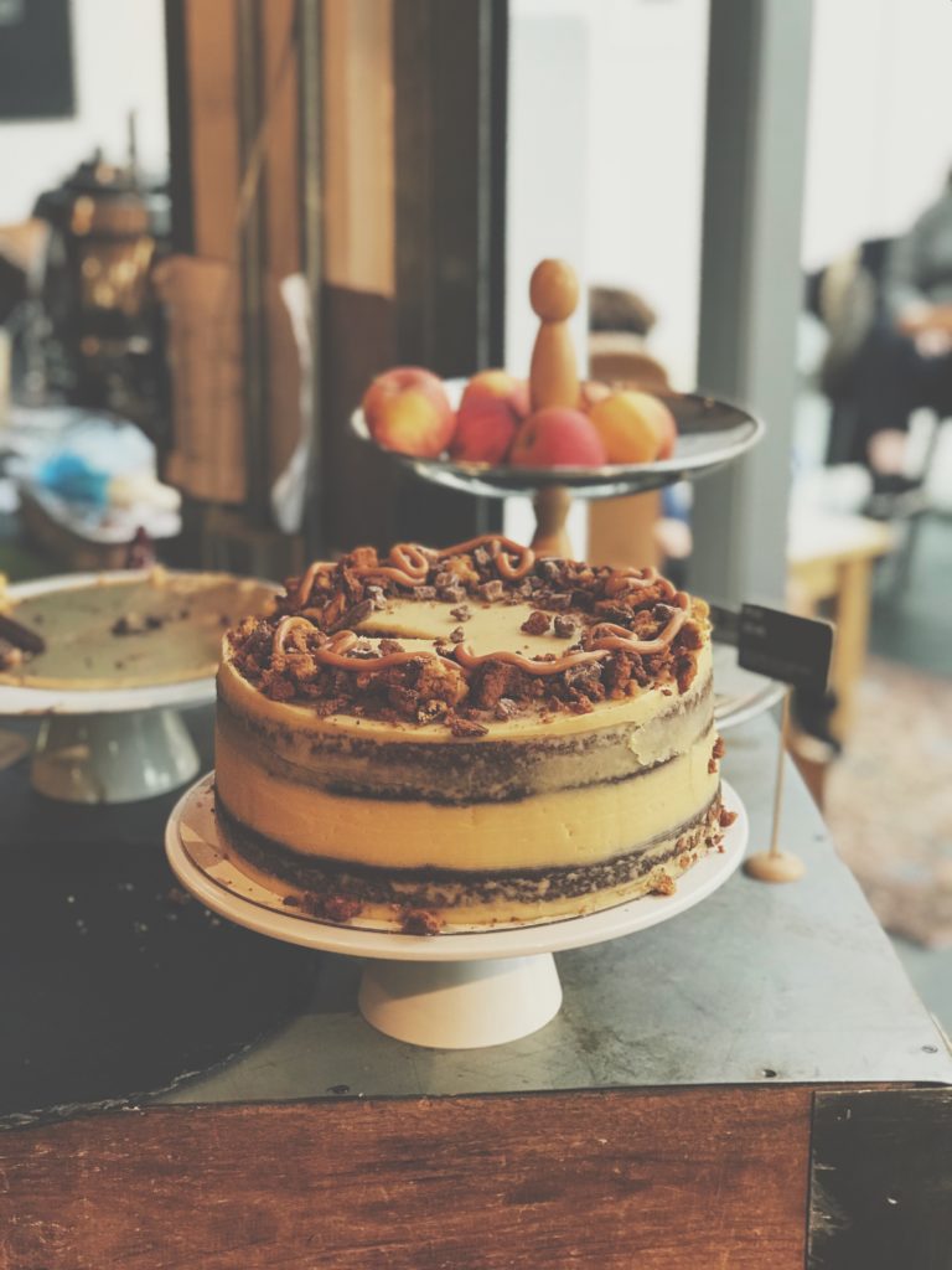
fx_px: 2090
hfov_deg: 25.7
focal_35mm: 57
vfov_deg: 33.8
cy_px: 635
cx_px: 476
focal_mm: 6.6
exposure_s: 1/50
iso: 125
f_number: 2.8
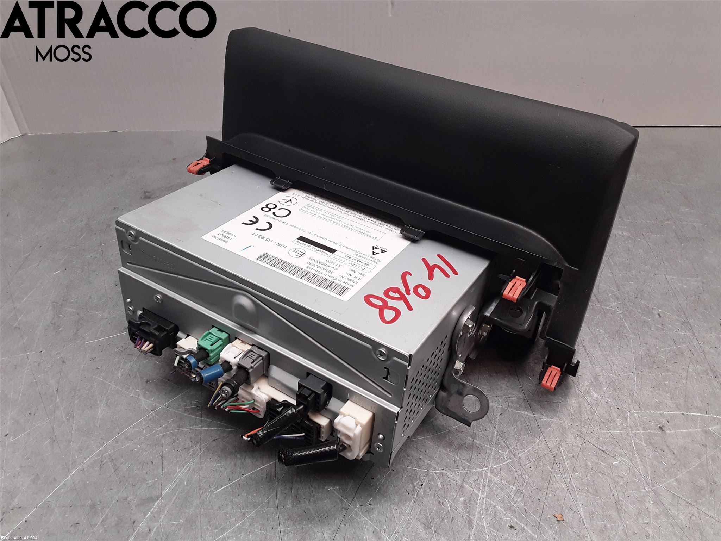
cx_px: 360
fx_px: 583
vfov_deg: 49.7
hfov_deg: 63.4
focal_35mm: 28
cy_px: 270
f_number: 1.9
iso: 50
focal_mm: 2.91
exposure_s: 1/100
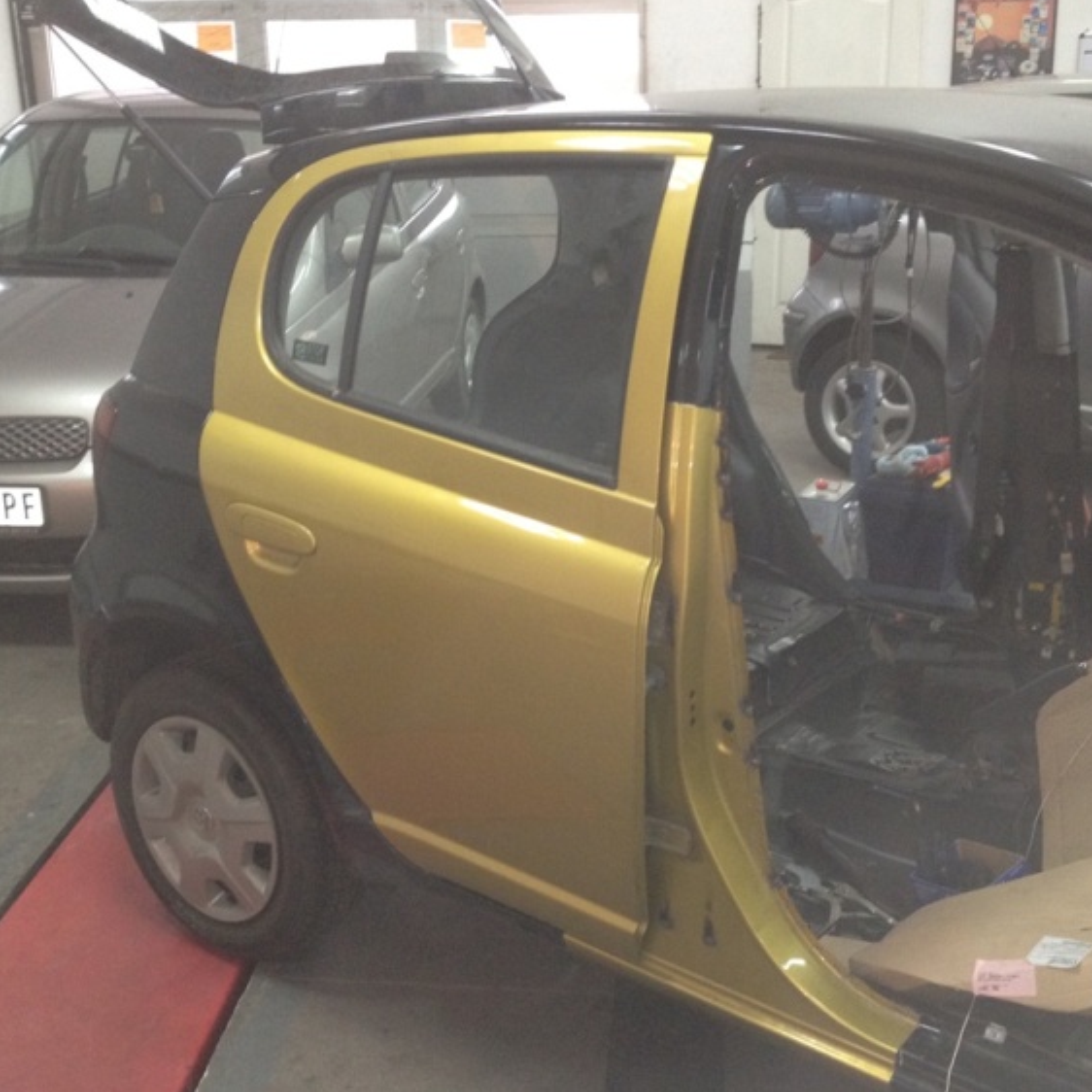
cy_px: 532
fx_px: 1570
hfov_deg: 38.3
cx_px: 587
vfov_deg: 38.3
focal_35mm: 44
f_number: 2.4
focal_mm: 4.28
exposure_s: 1/20
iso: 200
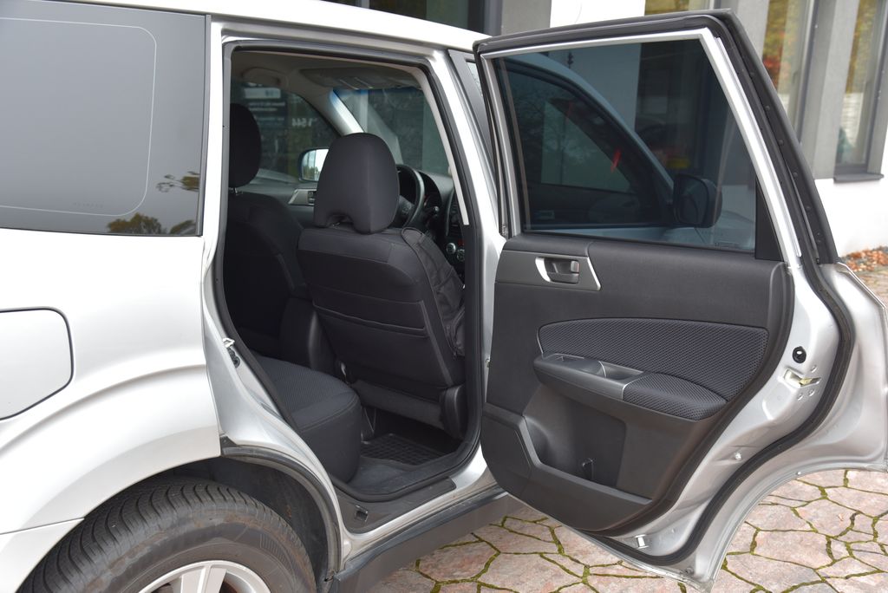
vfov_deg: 37.9
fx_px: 864
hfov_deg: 54.4
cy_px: 296
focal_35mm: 35
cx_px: 444
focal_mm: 35
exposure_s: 1/125
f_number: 5.6
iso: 500
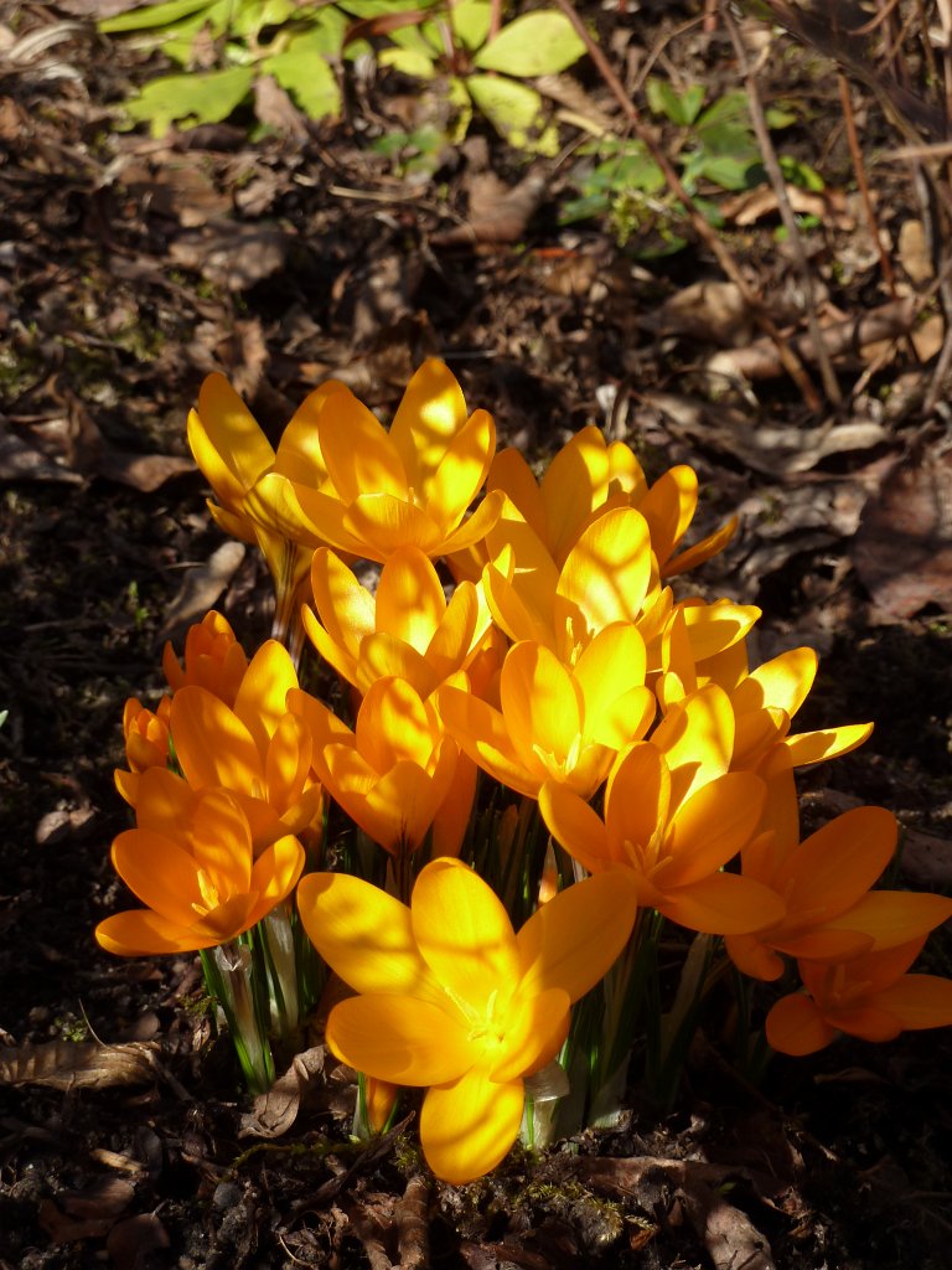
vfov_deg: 29.0
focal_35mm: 67
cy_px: 635
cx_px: 476
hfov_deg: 21.9
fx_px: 2457
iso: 80
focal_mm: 11
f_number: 4.1
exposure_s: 1/320
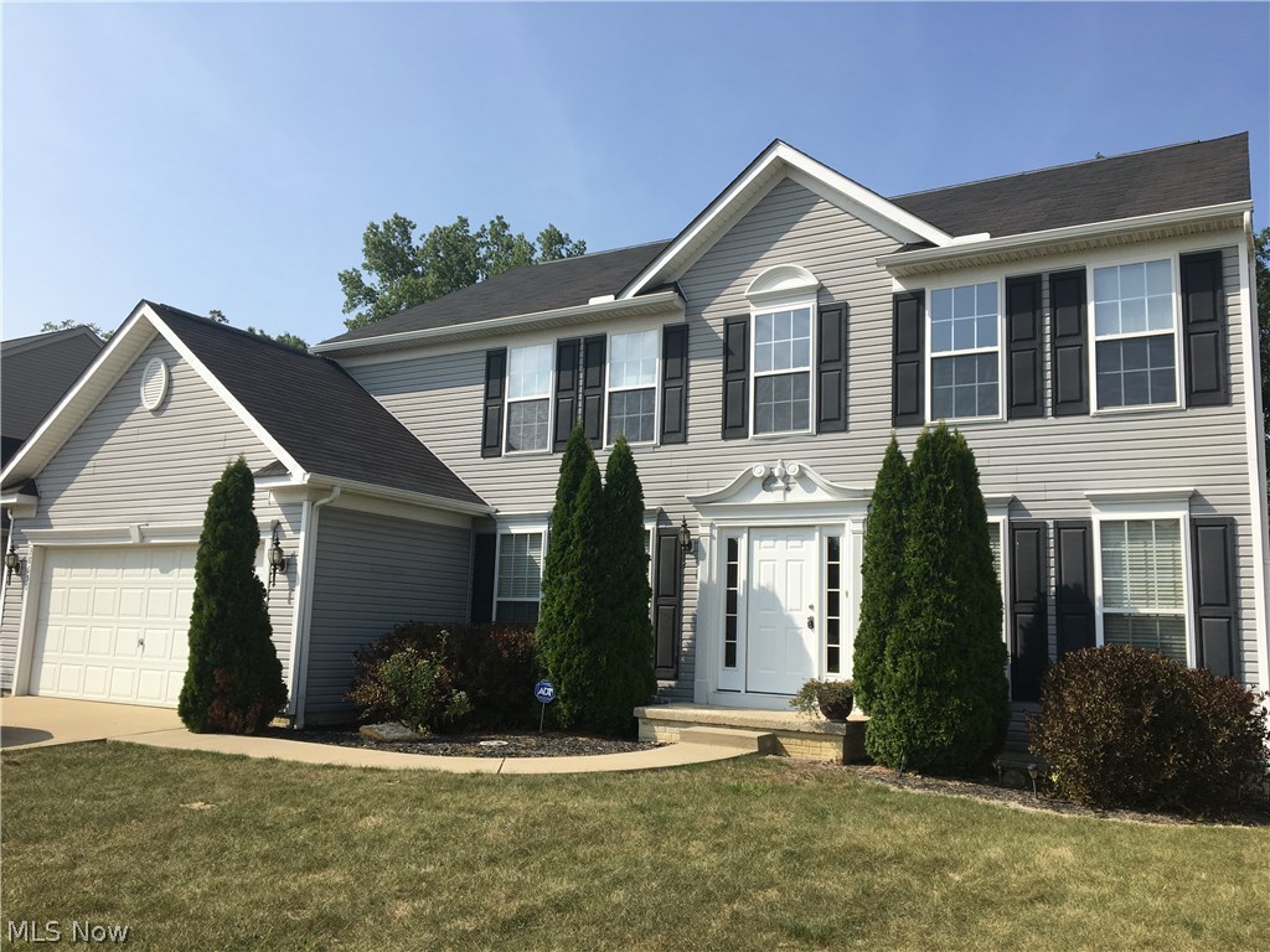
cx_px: 635
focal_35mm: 29
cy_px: 476
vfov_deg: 48.2
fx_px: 1064
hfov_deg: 61.7
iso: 25
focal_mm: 4.15
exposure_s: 1/1748
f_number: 2.2
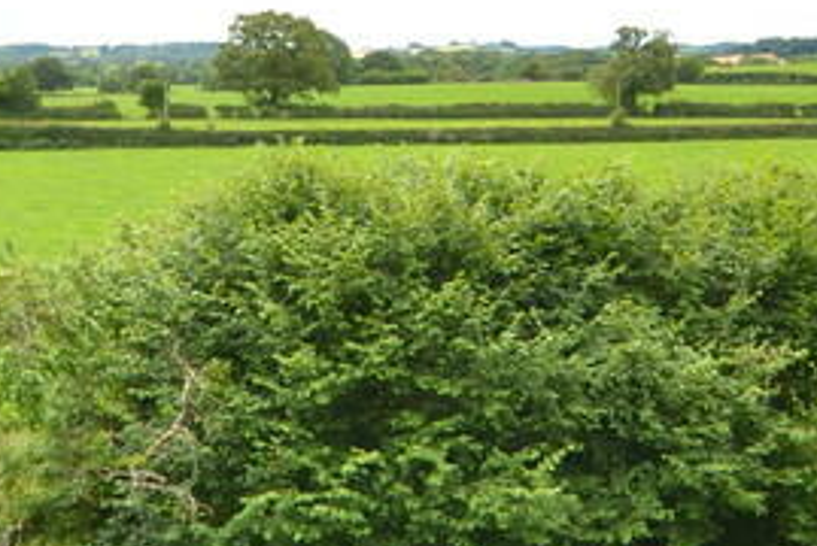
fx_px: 1295
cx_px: 340
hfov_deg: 34.9
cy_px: 123
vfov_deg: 23.5
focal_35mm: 57
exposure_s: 1/200
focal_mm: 10
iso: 100
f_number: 4
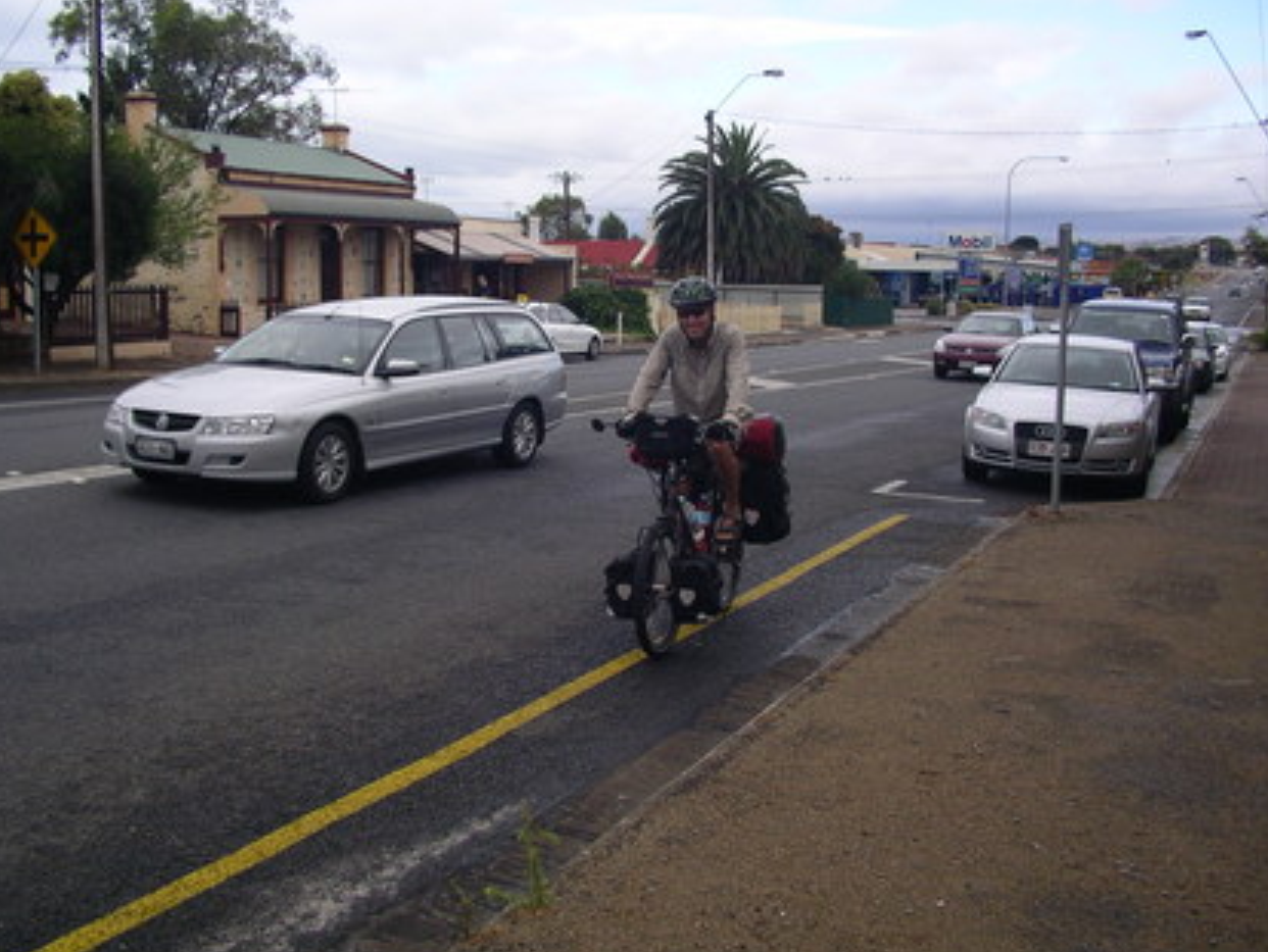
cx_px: 619
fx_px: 1466
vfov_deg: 36.0
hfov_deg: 46.8
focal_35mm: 40
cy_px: 478
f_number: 2.8
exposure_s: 1/400
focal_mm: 5.7
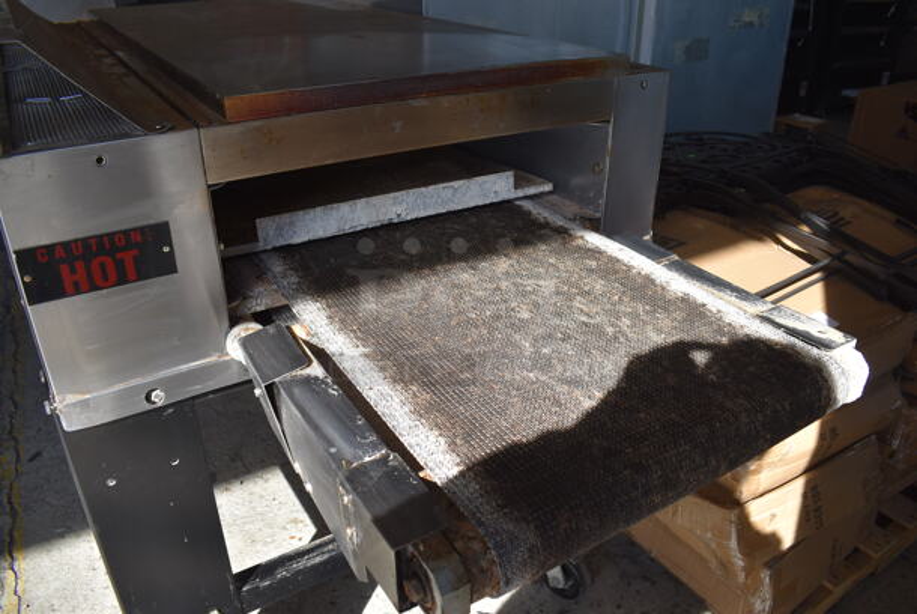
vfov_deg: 48.0
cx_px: 458
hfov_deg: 67.3
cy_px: 307
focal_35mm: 27
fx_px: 688
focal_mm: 18
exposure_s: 1/250
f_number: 7.1
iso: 200
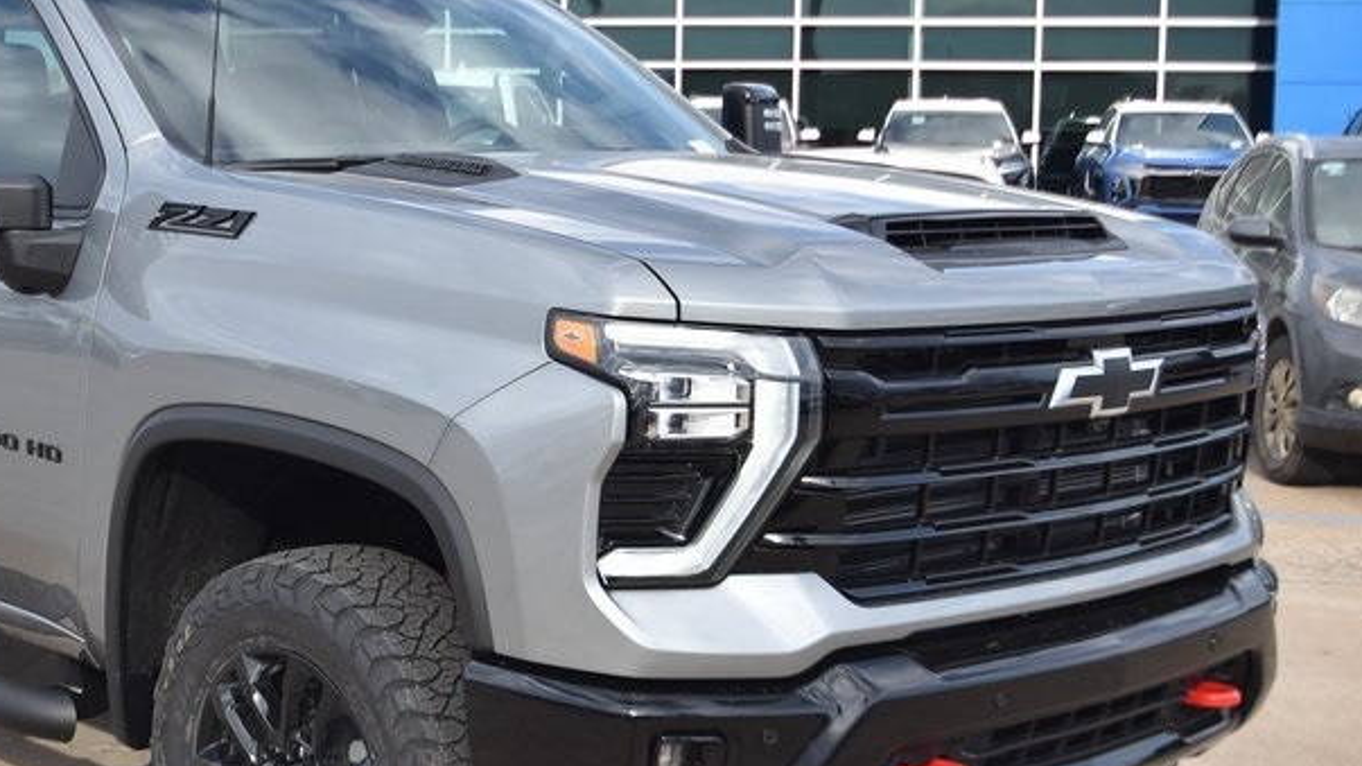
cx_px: 365
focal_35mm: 64
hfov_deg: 32.3
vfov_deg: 18.8
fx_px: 2311
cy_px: 425
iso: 125
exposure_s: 1/400
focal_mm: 24
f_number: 4.5
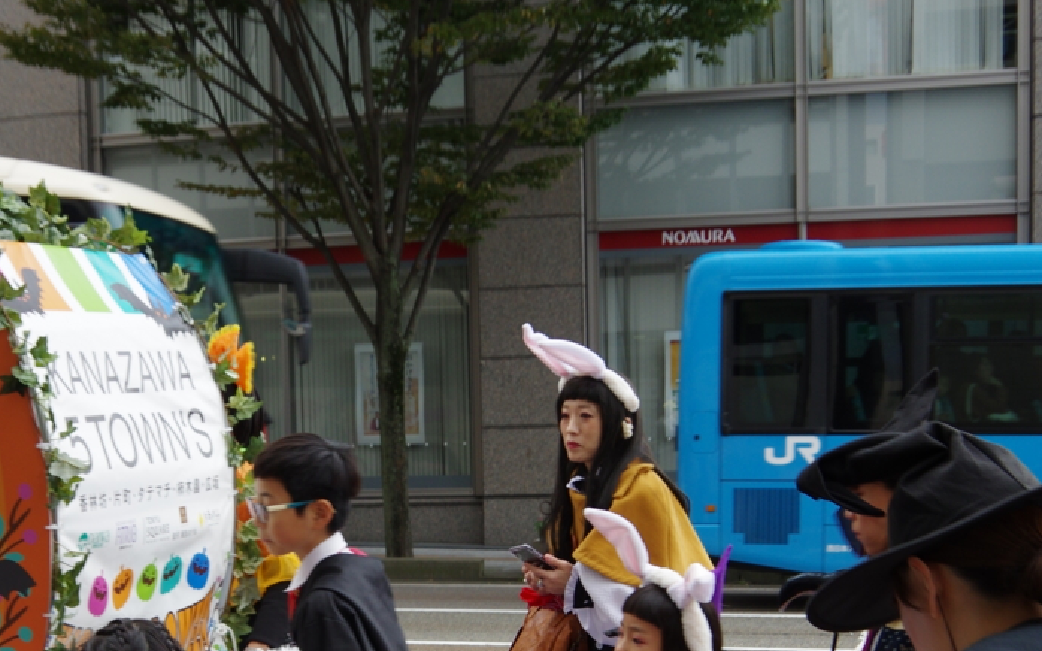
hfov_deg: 32.0
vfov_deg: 19.6
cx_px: 296
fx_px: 1789
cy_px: 739
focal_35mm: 63
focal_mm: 18
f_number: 5
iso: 200
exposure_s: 1/60
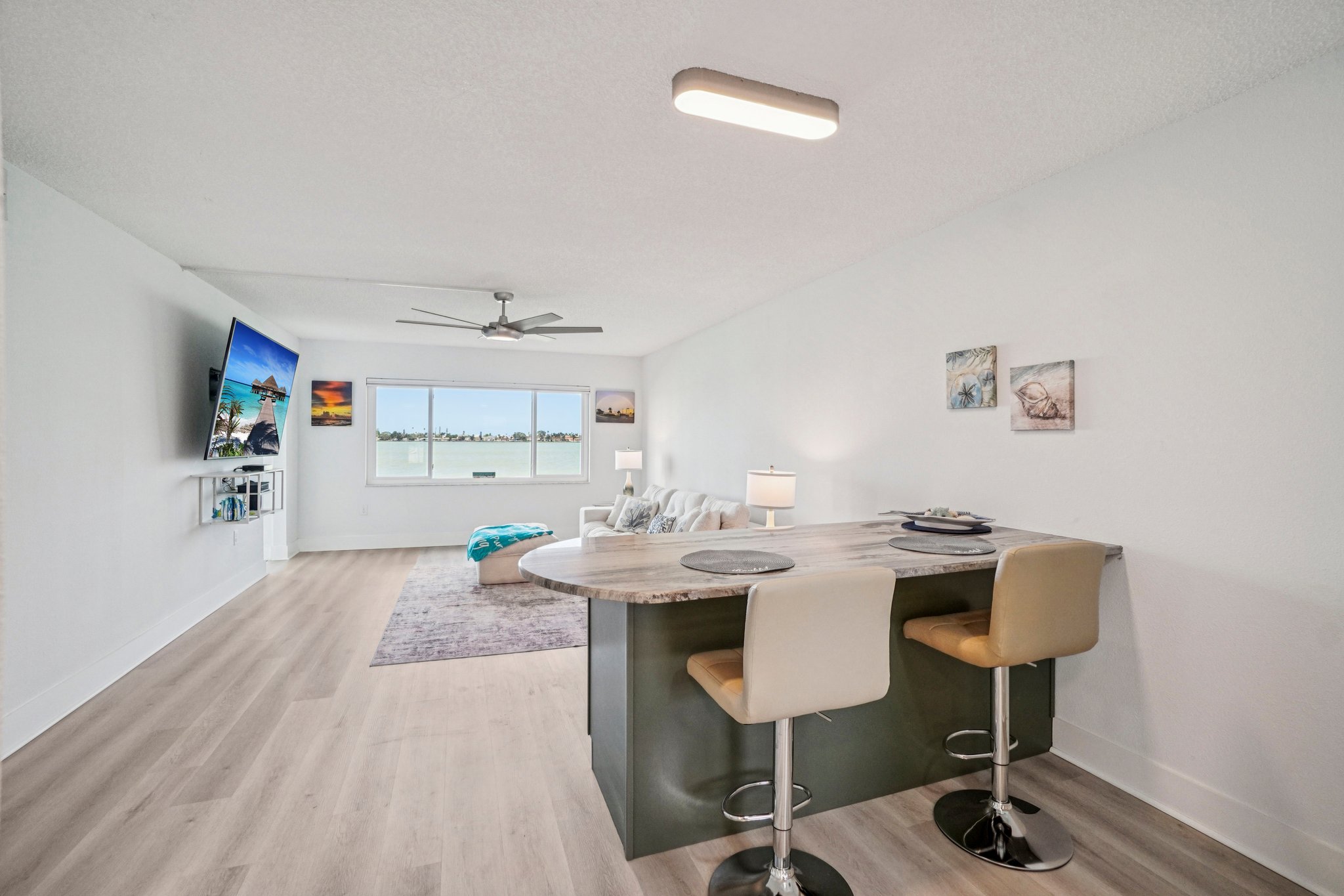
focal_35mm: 15
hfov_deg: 100.4
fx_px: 560
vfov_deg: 77.3
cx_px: 672
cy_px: 448
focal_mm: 10
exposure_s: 1/30
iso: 250
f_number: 8
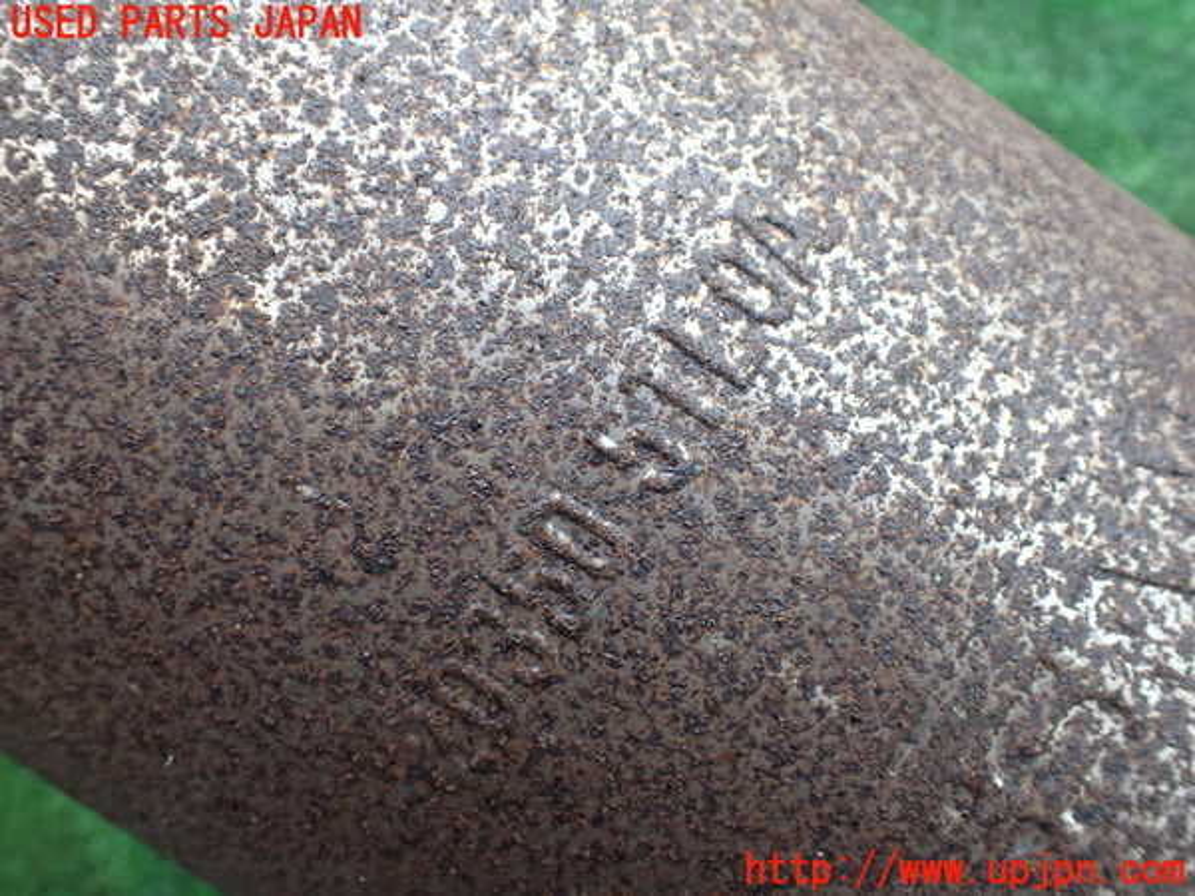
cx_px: 598
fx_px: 1036
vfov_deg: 46.8
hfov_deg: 60.0
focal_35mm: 30
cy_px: 448
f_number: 2.3
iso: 250
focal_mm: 5.4
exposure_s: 1/125
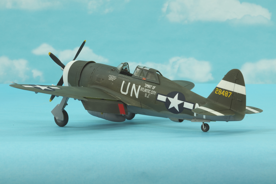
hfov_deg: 19.5
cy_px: 92
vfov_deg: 13.0
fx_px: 805
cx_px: 138
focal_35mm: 105
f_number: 22
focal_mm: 68
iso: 100
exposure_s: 2
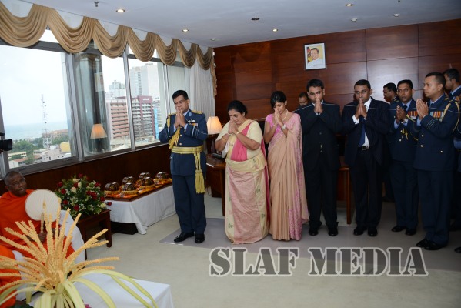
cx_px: 230
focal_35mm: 28
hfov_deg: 65.4
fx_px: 359
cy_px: 154
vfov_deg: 46.4
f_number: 5
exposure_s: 1/125
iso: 800
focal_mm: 28
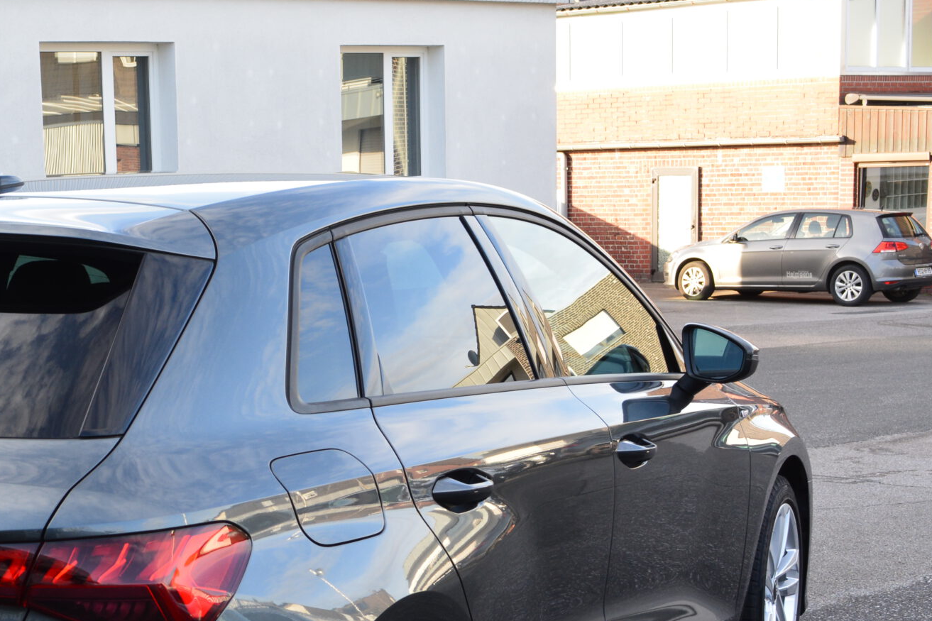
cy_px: 538
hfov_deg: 25.0
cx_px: 118
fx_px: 2044
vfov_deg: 17.1
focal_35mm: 79
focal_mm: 27
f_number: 10
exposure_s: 1/60
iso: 320
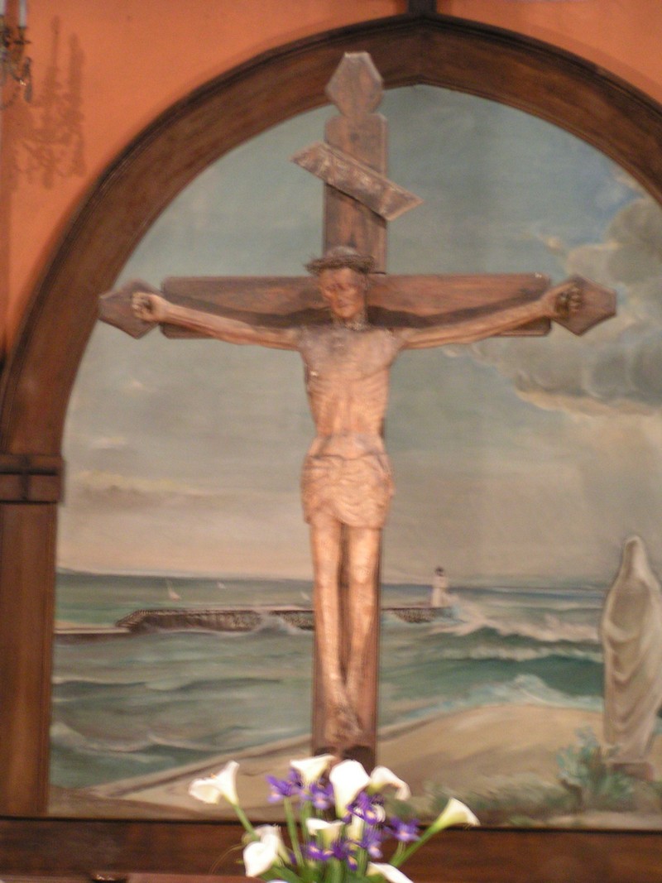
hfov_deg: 11.9
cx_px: 331
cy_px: 442
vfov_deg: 15.8
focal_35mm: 125
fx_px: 3188
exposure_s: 1/4
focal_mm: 19.1
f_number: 3.5
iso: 200
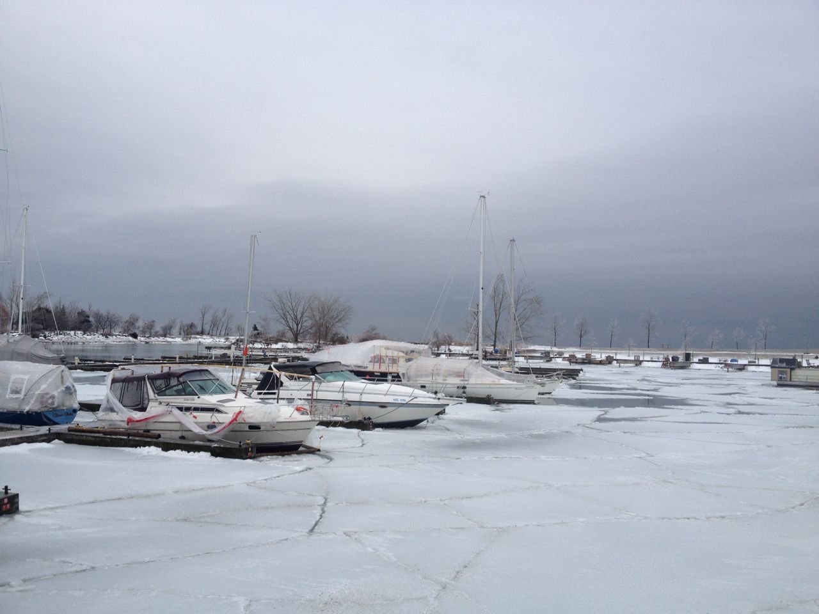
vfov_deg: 40.7
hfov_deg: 52.6
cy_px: 307
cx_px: 410
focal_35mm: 35
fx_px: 828
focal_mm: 4.28
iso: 50
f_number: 2.4
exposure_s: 1/726
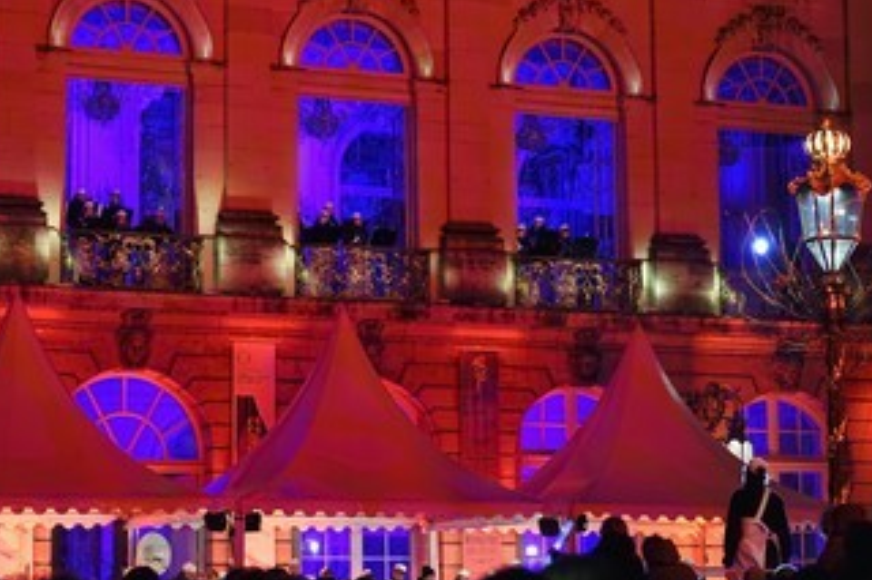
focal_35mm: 92
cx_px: 322
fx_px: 2227
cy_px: 286
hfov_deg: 22.1
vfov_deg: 14.8
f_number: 6.3
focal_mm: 70
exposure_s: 1/60
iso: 1600
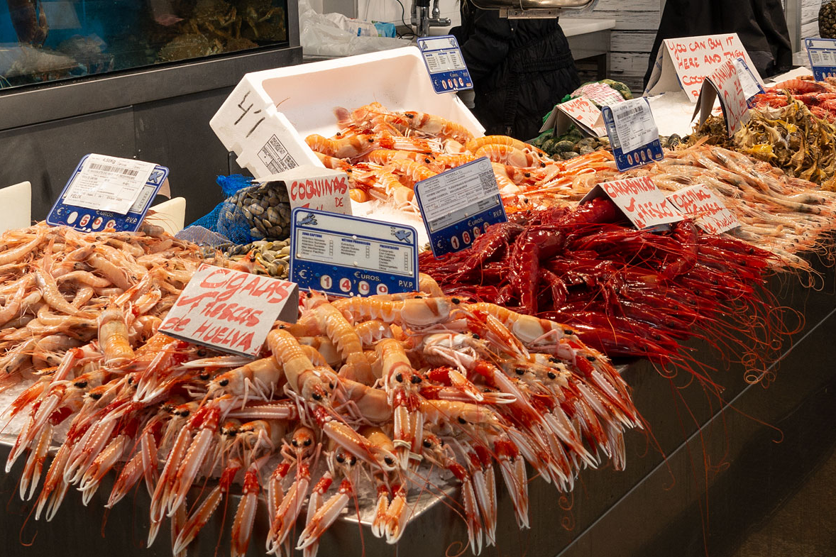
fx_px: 1532
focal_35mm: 66
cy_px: 131
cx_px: 418
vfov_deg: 20.4
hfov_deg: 30.5
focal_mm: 13.34
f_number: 4
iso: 125
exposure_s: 1/160
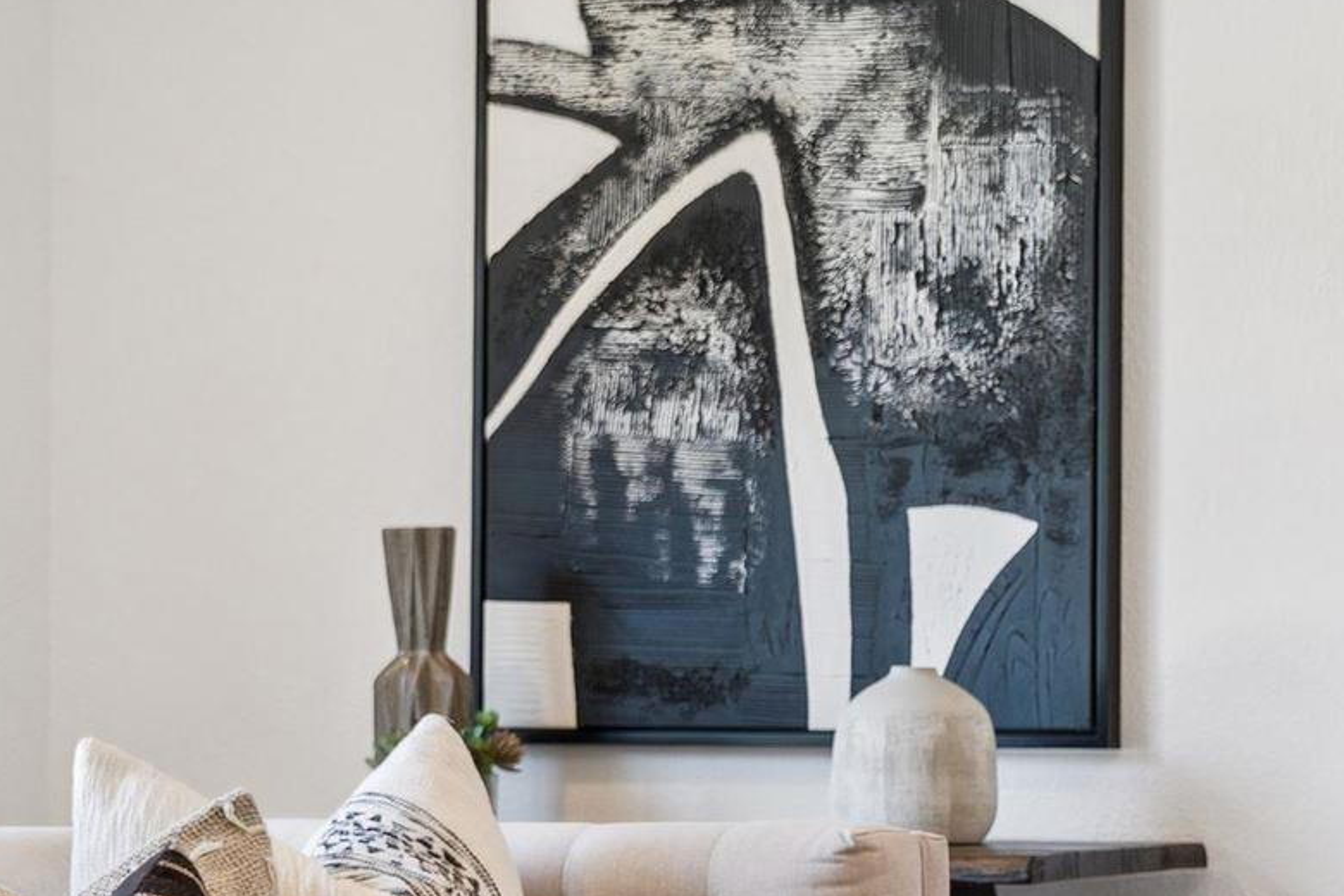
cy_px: 613
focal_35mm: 127
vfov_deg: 10.8
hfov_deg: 15.5
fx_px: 4733
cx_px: 1633
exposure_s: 1/15
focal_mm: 32.2
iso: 100
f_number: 4
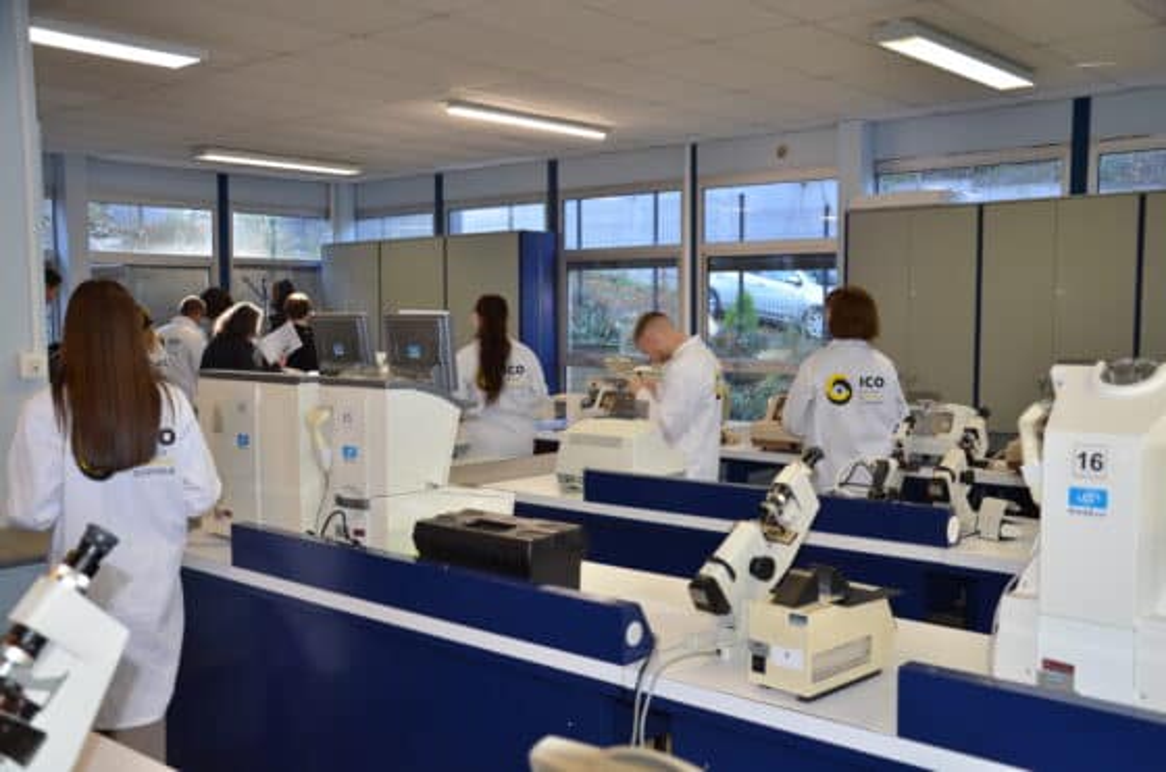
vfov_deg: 36.7
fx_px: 1164
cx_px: 583
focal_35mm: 36
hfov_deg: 53.2
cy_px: 386
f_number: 3.8
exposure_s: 1/80
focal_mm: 24
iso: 400
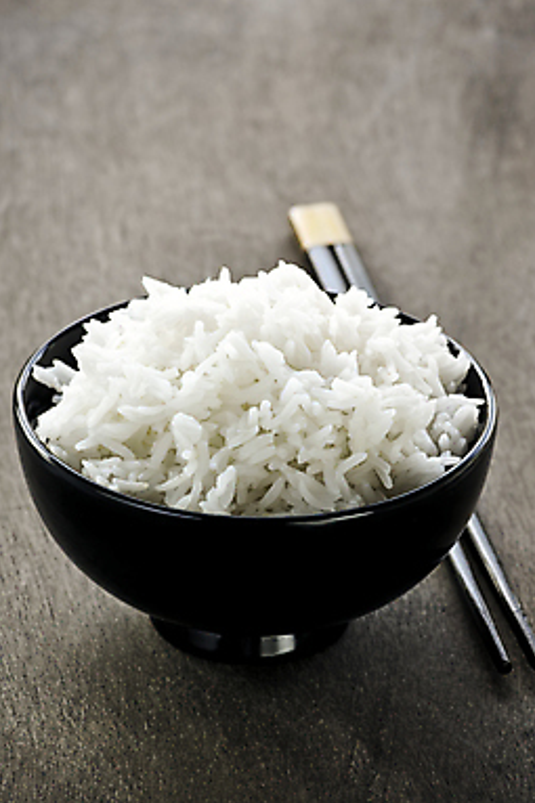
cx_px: 273
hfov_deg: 8.3
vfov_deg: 12.5
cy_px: 409
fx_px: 3671
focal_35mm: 165
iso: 200
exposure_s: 1/13
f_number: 10
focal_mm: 105
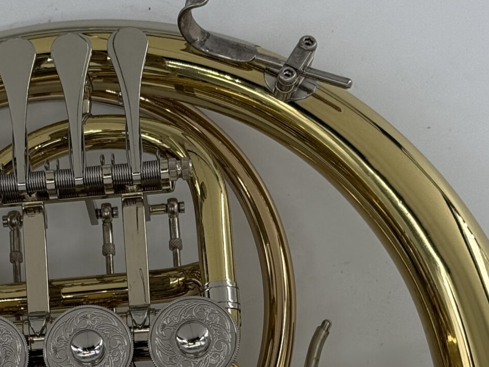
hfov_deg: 15.2
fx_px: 1822
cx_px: 117
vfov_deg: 11.2
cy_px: 456
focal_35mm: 129
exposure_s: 1/1456
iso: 64
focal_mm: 6.76
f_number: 1.78
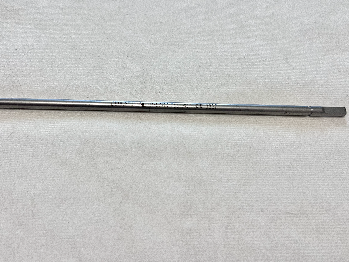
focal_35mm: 31
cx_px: 166
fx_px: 313
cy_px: 109
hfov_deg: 58.3
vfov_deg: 45.3
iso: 160
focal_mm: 5.7
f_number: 1.5
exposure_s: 1/60
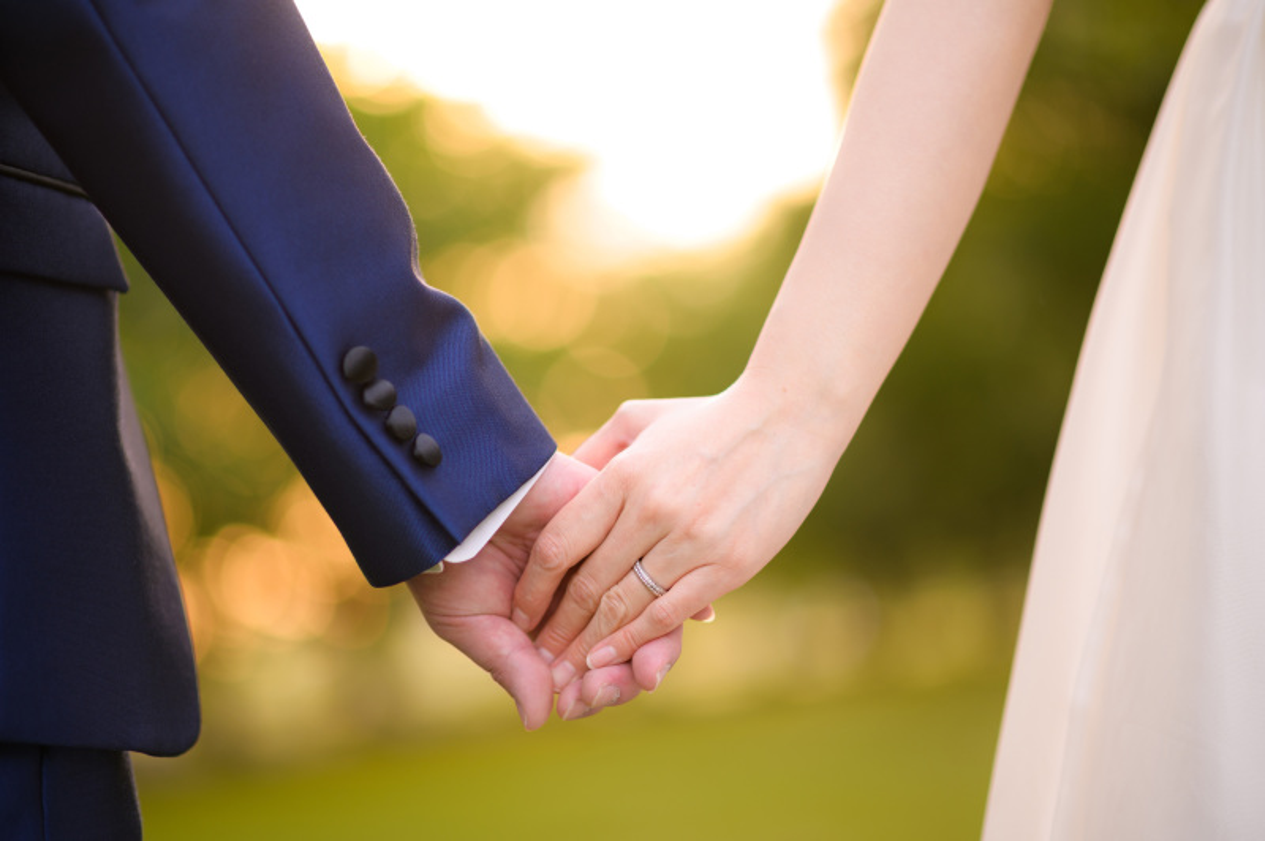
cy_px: 420
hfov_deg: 23.9
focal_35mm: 85
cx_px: 632
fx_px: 2984
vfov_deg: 16.0
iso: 200
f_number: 1.8
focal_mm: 85
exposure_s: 1/250
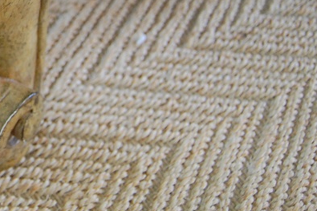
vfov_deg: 17.2
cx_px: -47
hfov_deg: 24.5
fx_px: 669
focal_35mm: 76
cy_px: -33
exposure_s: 1/10
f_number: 3.8
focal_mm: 20
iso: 800
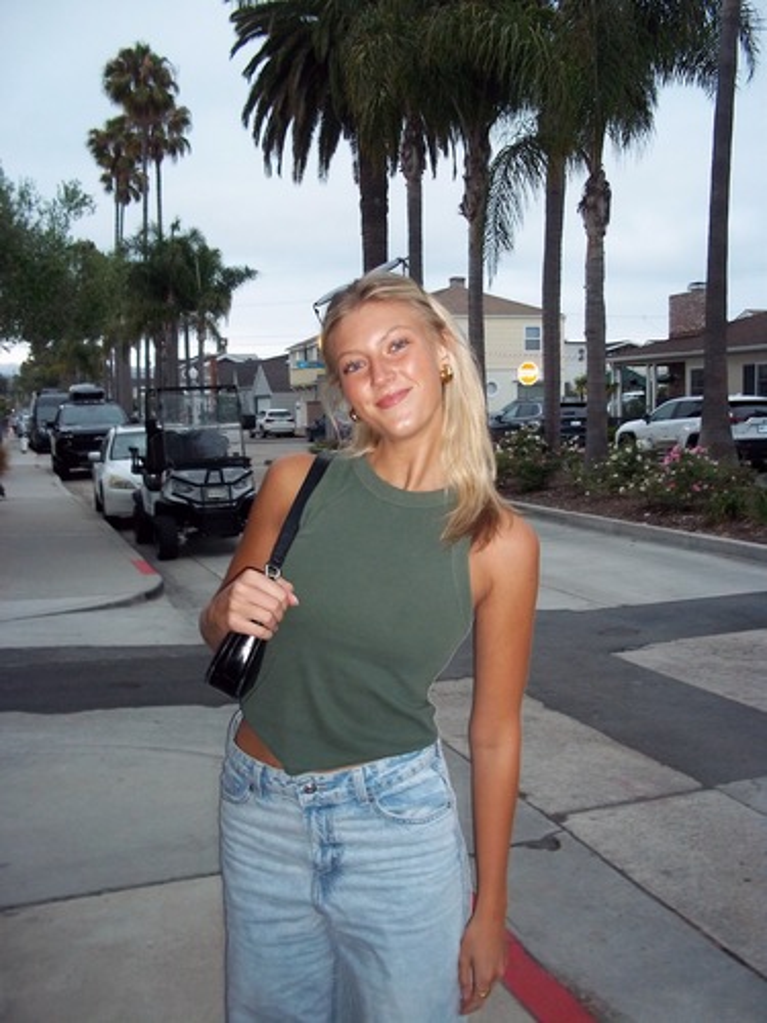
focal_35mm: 36
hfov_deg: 39.7
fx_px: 1064
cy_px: 512
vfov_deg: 51.4
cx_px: 384
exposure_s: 1/40
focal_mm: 6.5
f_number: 3.1
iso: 160
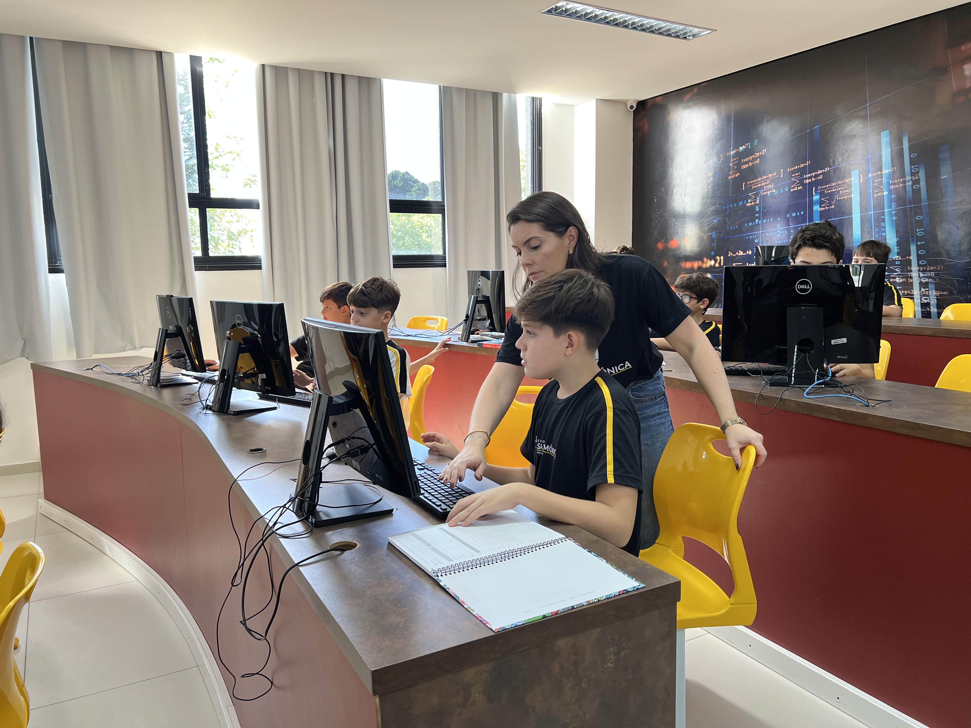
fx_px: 729
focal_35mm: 26
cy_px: 364
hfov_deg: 67.3
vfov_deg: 53.1
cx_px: 486
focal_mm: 5.7
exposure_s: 1/120
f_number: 1.5
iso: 80
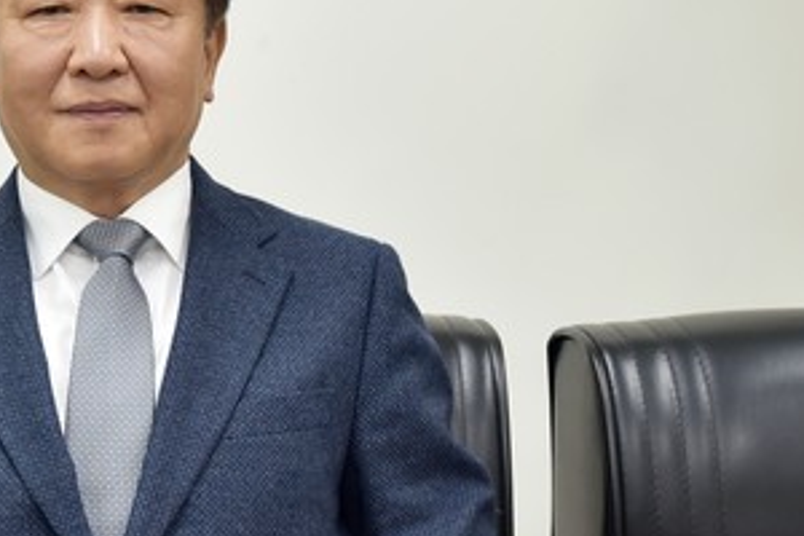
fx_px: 1340
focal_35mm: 60
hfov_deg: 32.0
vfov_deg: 22.6
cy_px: 276
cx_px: 102
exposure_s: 1/100
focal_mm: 30
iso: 800
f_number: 4
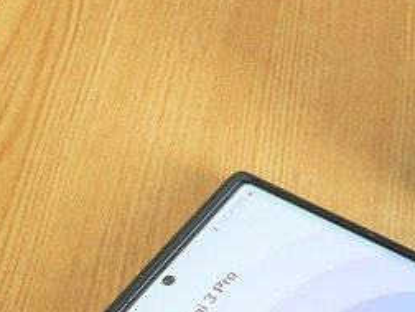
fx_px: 995
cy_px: 295
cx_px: 547
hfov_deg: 21.2
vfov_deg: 17.4
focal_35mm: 83
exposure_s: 1/60
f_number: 1.8
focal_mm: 3
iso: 64
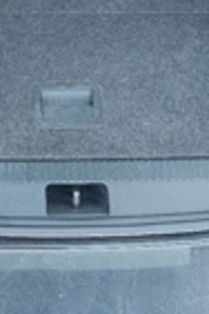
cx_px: 38
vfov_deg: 26.8
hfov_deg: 19.0
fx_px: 618
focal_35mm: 71
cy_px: -4
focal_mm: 6.14
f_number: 1.65
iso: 617
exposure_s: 1/101
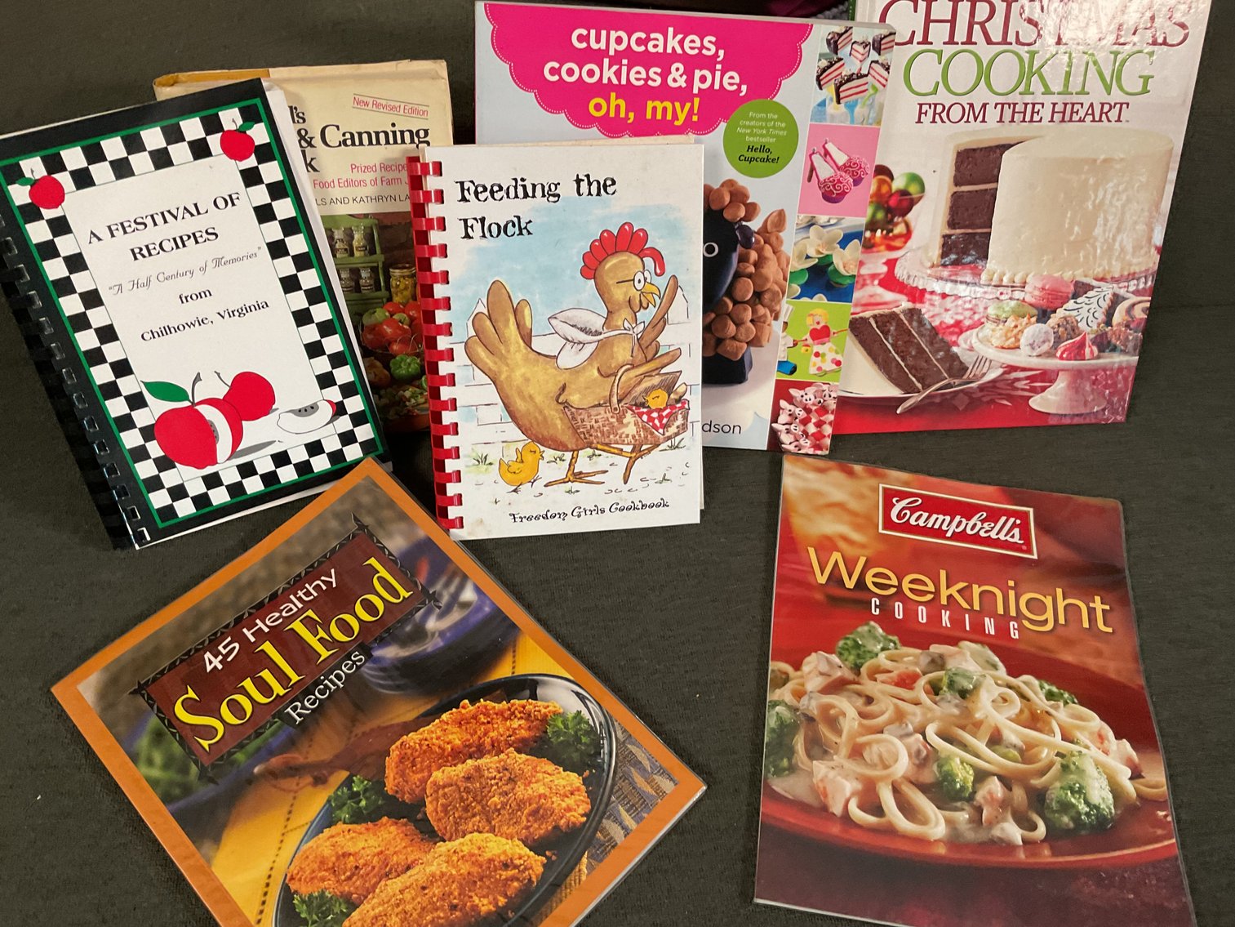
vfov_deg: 48.2
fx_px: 1035
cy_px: 464
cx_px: 618
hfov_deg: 61.7
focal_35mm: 29
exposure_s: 1/60
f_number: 1.8
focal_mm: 3
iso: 125
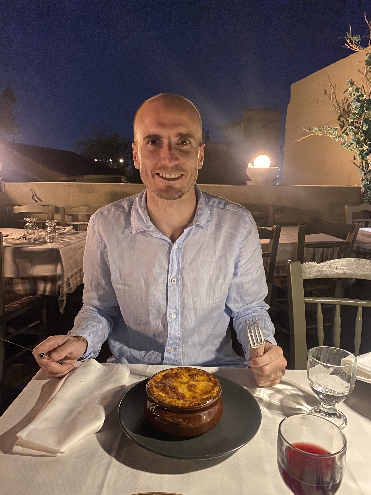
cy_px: 248
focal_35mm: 26
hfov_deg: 53.1
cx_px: 186
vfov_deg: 67.3
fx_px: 372
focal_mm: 4.25
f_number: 1.8
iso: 1000
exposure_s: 1/25
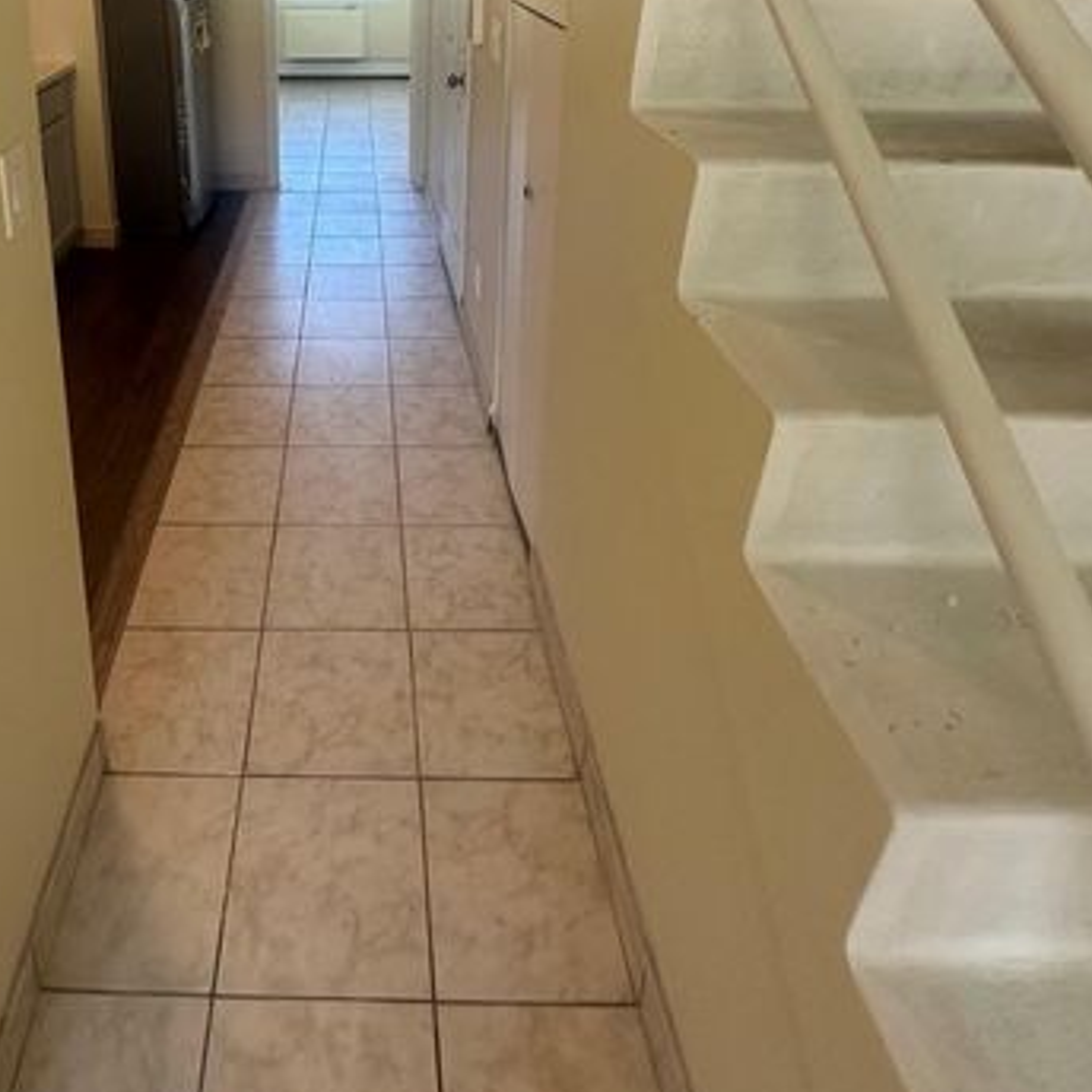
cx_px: 336
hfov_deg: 62.9
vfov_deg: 56.4
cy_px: 116
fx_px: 857
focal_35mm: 24
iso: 200
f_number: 2.2
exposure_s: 1/120
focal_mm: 2.22
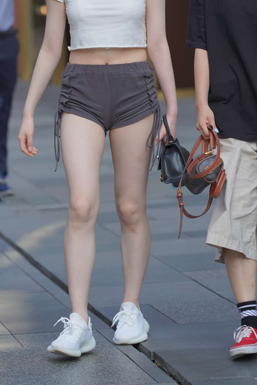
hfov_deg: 5.9
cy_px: 69
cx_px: 147
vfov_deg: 8.9
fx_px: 2484
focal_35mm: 232
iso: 320
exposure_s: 1/800
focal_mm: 135
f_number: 3.5
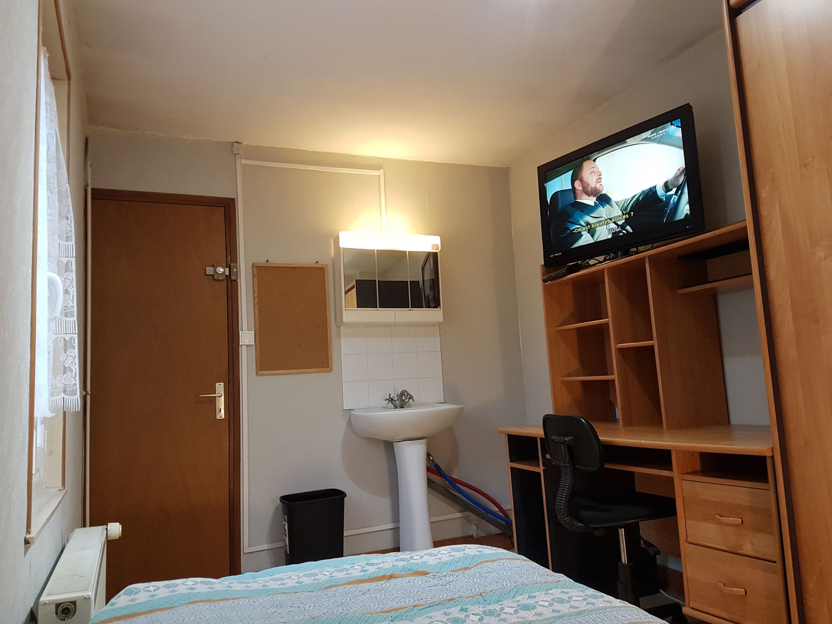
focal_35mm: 26
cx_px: 416
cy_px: 312
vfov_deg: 53.1
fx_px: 625
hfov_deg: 67.3
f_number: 1.7
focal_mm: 4.2
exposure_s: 1/33
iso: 160
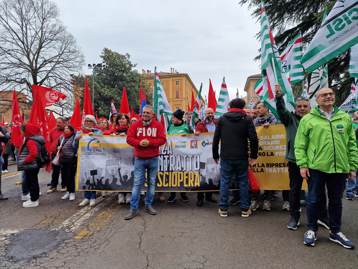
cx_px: 179
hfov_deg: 73.9
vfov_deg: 58.9
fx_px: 238
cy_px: 134
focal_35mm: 23
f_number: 1.8
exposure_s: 1/325
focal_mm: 6.4
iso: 50
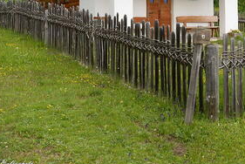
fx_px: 422
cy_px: -7
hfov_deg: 29.8
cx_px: 253
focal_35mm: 62
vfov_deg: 21.1
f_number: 5
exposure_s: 1/100
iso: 100
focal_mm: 29
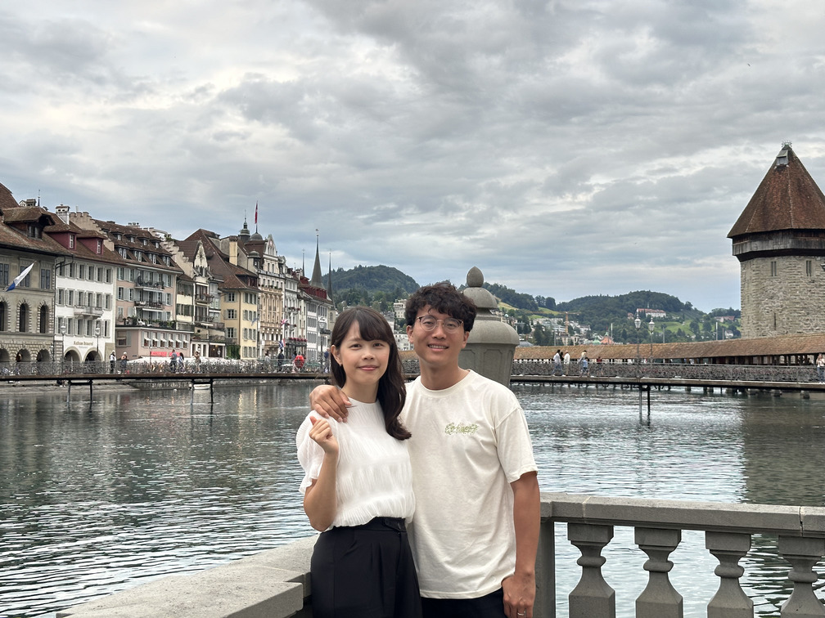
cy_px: 309
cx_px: 412
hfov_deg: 39.7
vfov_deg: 30.3
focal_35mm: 48
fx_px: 1144
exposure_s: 1/121
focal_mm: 6.86
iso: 50
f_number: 1.78
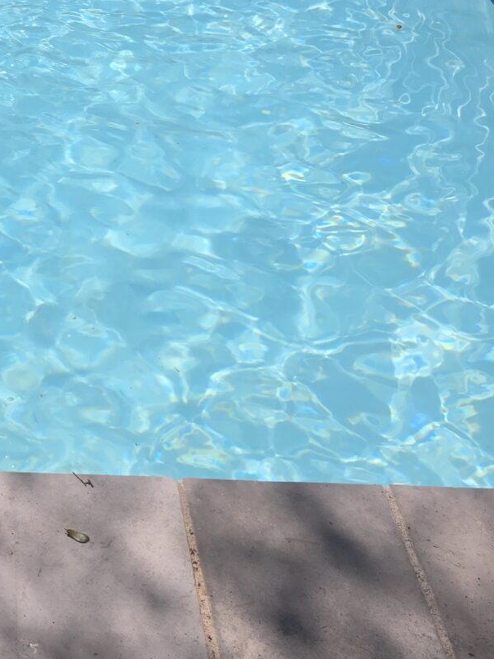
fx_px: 1389
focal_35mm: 73
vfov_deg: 24.0
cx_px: -101
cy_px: -158
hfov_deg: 19.0
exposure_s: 1/1205
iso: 12
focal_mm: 6.3
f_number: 1.7
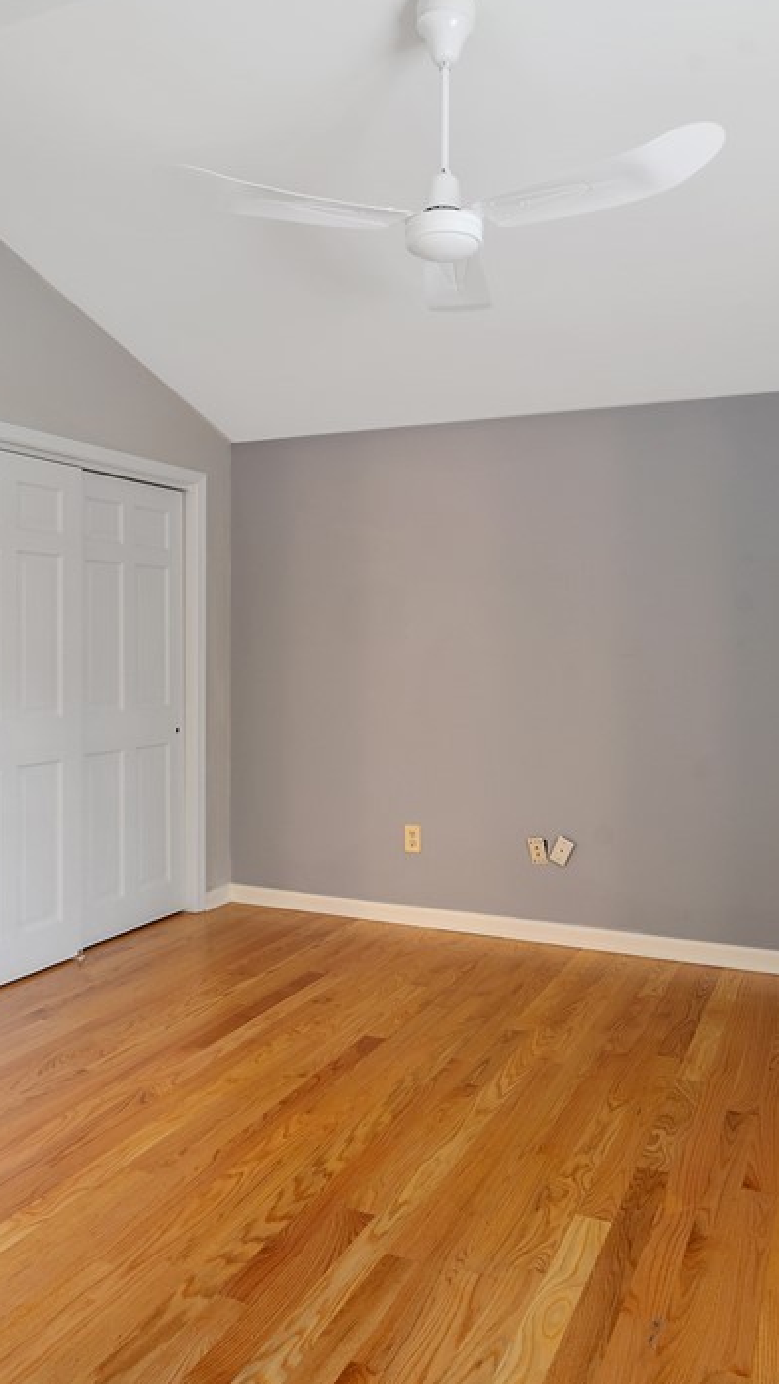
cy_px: 690
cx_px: 419
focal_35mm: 26
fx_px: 954
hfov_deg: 44.4
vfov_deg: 71.9
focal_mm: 16
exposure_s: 1
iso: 200
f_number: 9
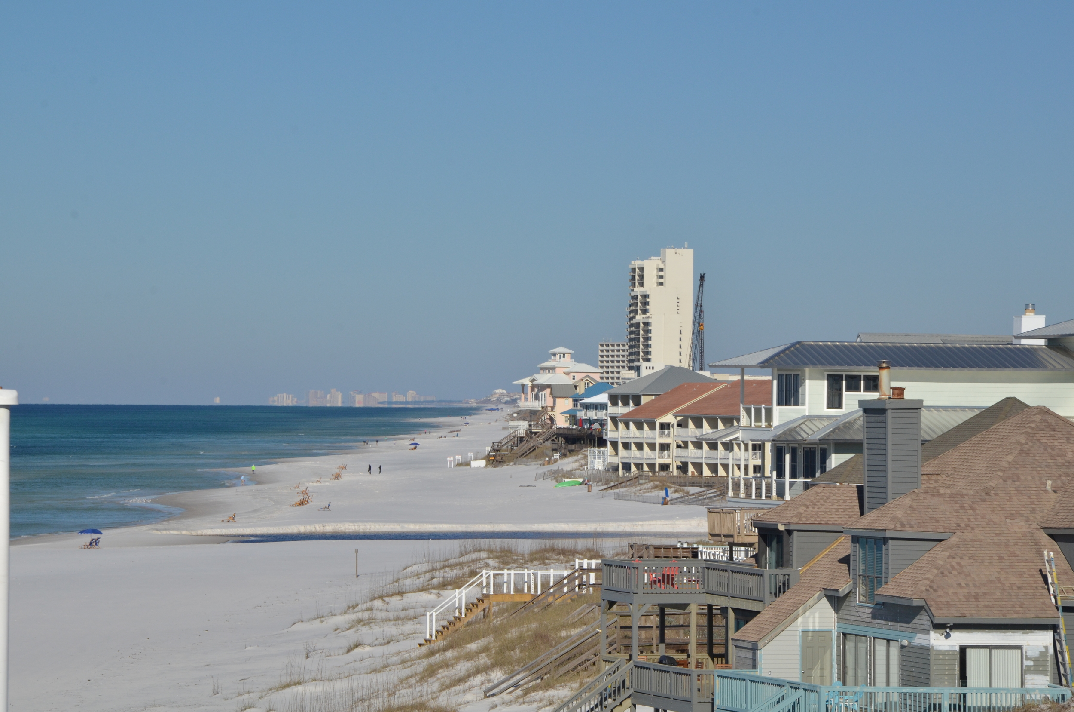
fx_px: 4689
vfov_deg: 8.7
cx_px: 537
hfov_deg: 13.1
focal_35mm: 158
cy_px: 356
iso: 320
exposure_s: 1/200
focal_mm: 105
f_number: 16
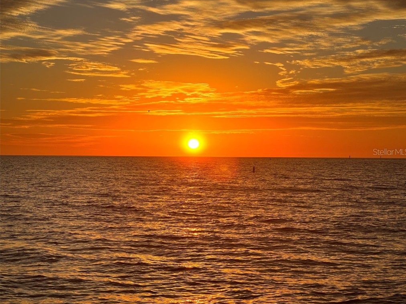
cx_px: 205
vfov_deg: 18.9
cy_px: 152
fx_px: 915
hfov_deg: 25.0
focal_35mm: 78
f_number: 2.8
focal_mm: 9
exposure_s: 1/978
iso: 32
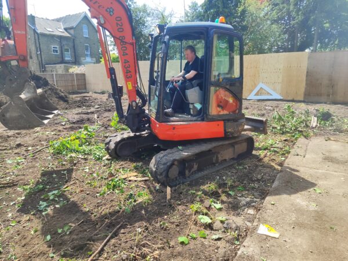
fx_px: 231
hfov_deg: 73.9
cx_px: 174
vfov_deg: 58.9
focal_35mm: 23
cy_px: 130
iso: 50
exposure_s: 1/349
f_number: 1.88
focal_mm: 5.59
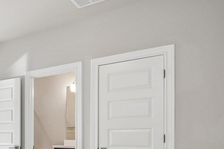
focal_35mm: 39
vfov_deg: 32.9
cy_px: 126
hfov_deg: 41.6
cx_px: -10
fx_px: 243
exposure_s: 1/80
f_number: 8
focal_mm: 10
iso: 400
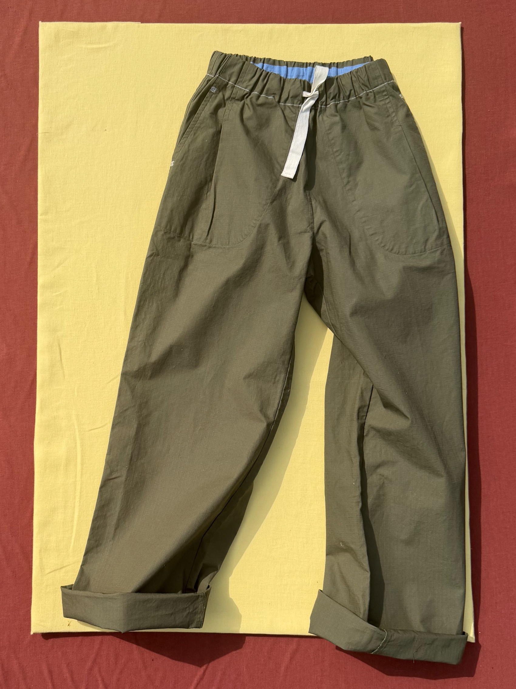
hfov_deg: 56.8
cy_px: 344
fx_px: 477
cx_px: 258
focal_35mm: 24
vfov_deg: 71.6
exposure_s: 1/6711
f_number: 1.78
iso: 80
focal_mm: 6.76
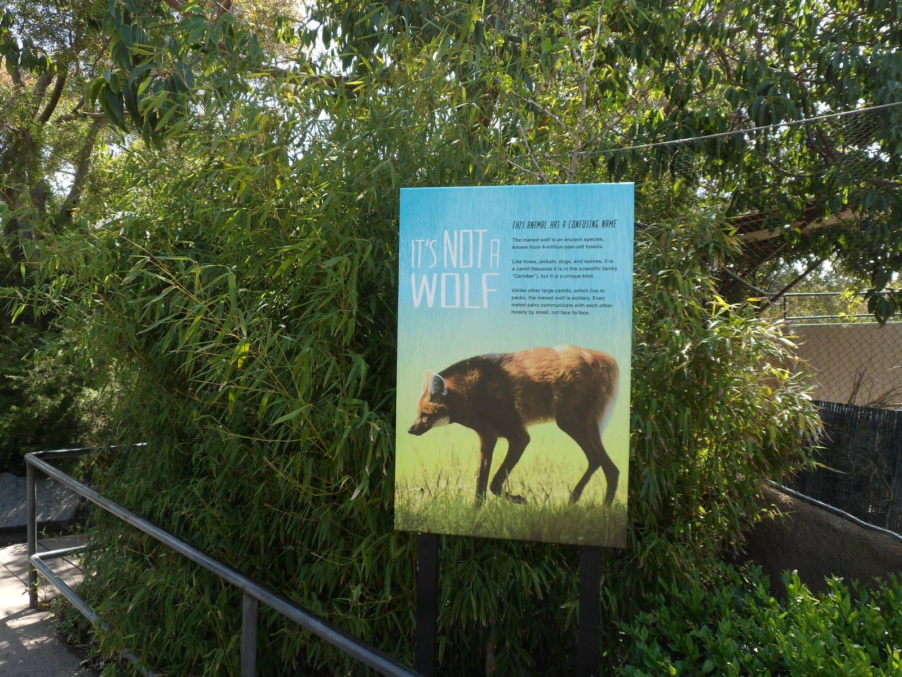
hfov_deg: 58.4
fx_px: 808
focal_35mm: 31
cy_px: 338
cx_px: 451
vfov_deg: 45.4
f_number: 3.5
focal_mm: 5.3
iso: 80
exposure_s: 1/180
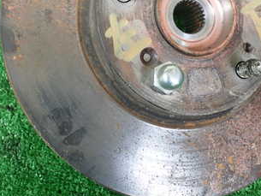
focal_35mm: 59
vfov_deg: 24.3
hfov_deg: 32.6
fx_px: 445
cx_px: 154
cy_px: 27
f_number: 2.3
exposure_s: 1/50
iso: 200
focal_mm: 5.4
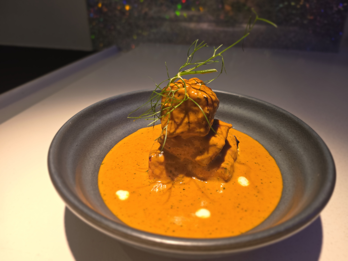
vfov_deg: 58.9
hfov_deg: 73.9
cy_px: 130
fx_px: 231
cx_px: 174
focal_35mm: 23
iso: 100
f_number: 1.7
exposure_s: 1/60
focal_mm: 6.25
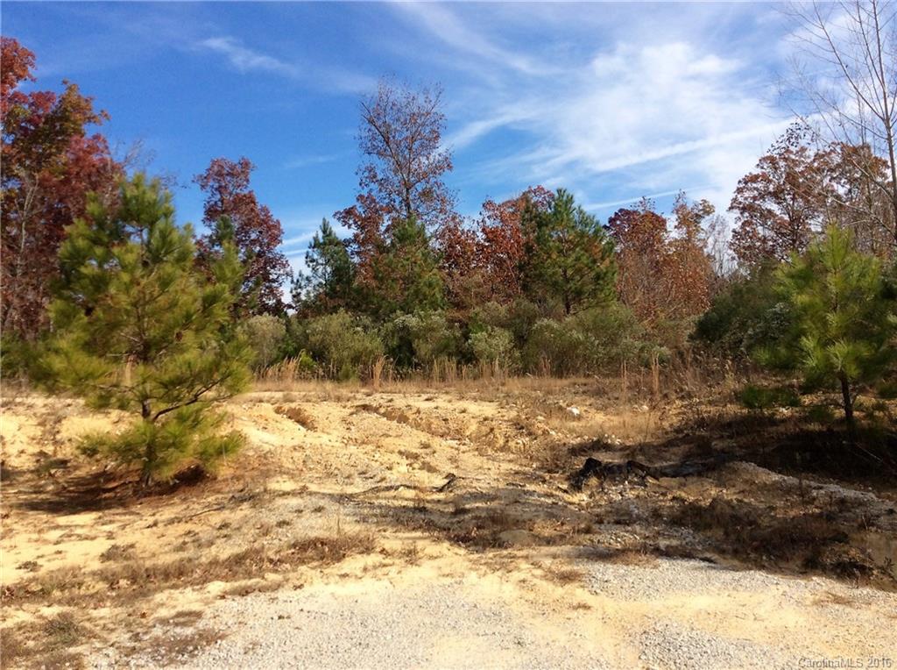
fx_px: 828
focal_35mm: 32
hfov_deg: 56.9
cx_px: 448
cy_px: 335
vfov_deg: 44.0
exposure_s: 1/1590
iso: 32
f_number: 2.4
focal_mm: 3.3
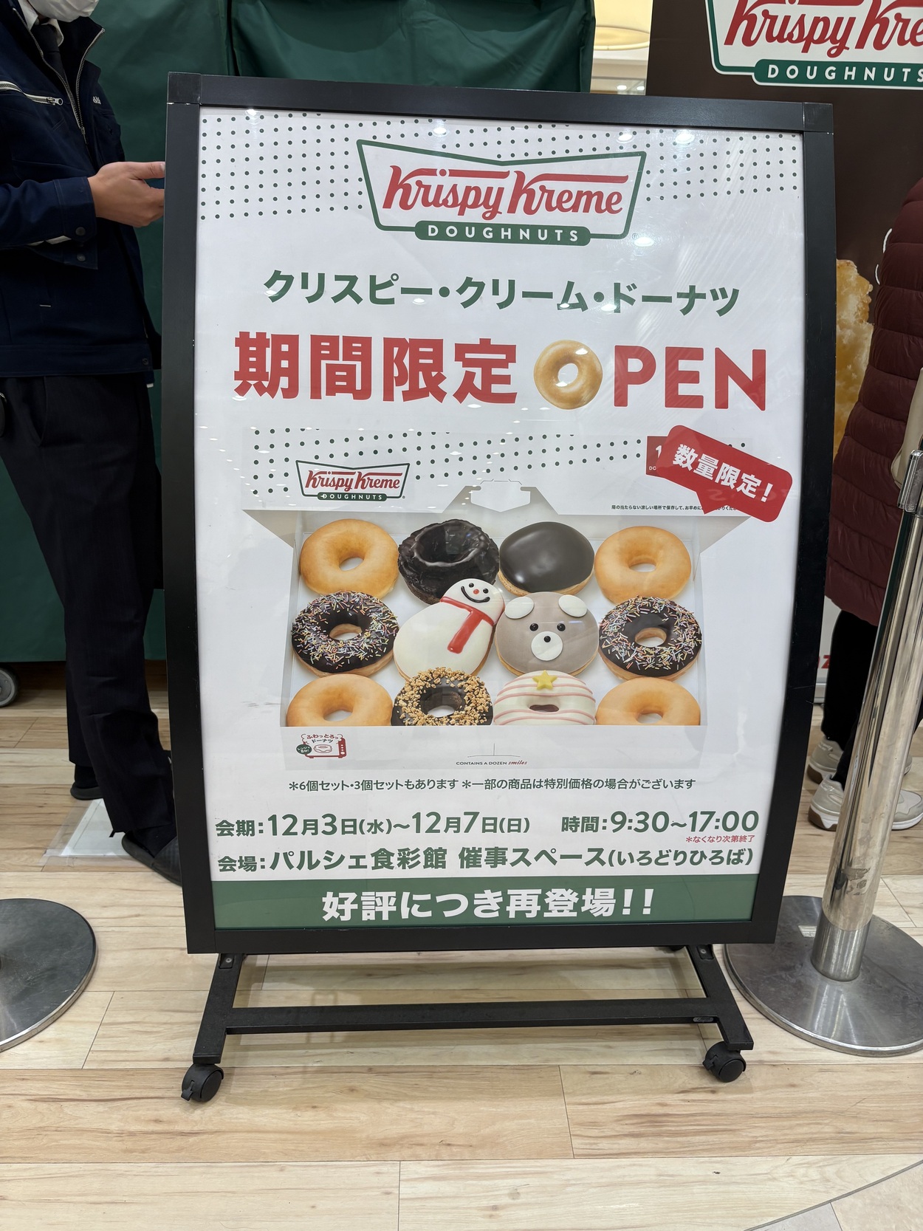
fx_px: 924
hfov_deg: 53.1
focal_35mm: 26
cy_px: 616
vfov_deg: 67.3
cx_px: 462
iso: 64
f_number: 1.6
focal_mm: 5.96
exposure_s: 1/120
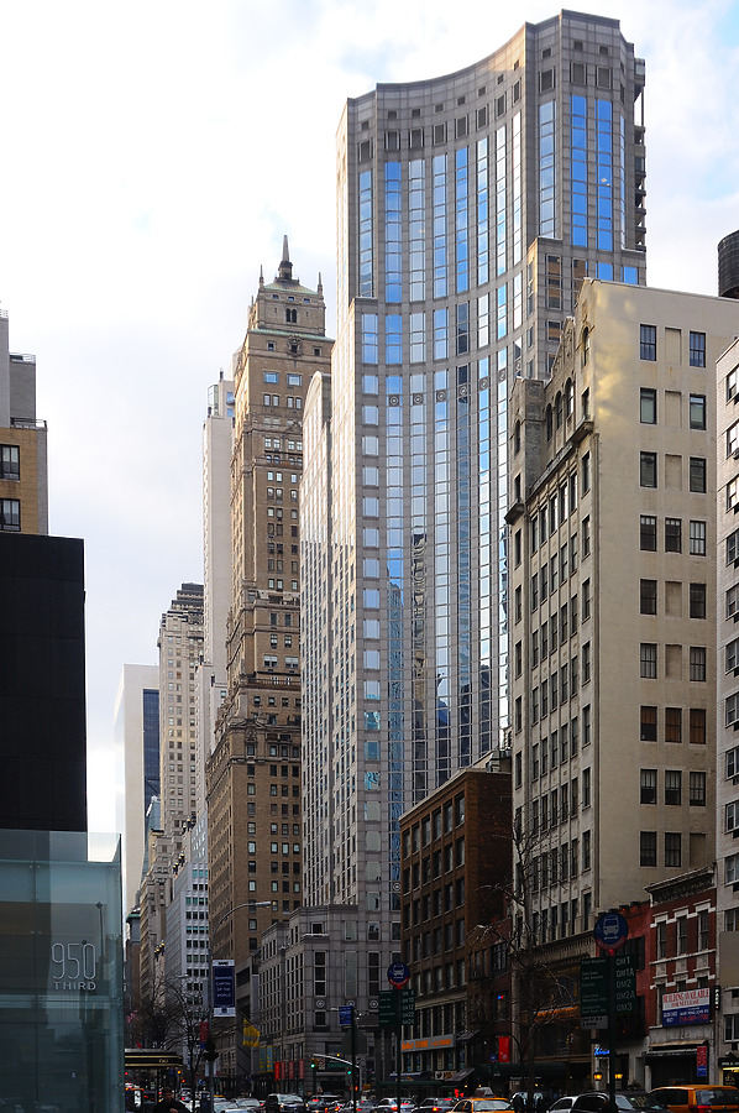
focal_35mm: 44
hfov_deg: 30.8
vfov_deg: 45.0
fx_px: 1342
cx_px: 370
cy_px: 556
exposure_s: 1/100
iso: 200
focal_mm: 29
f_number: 8
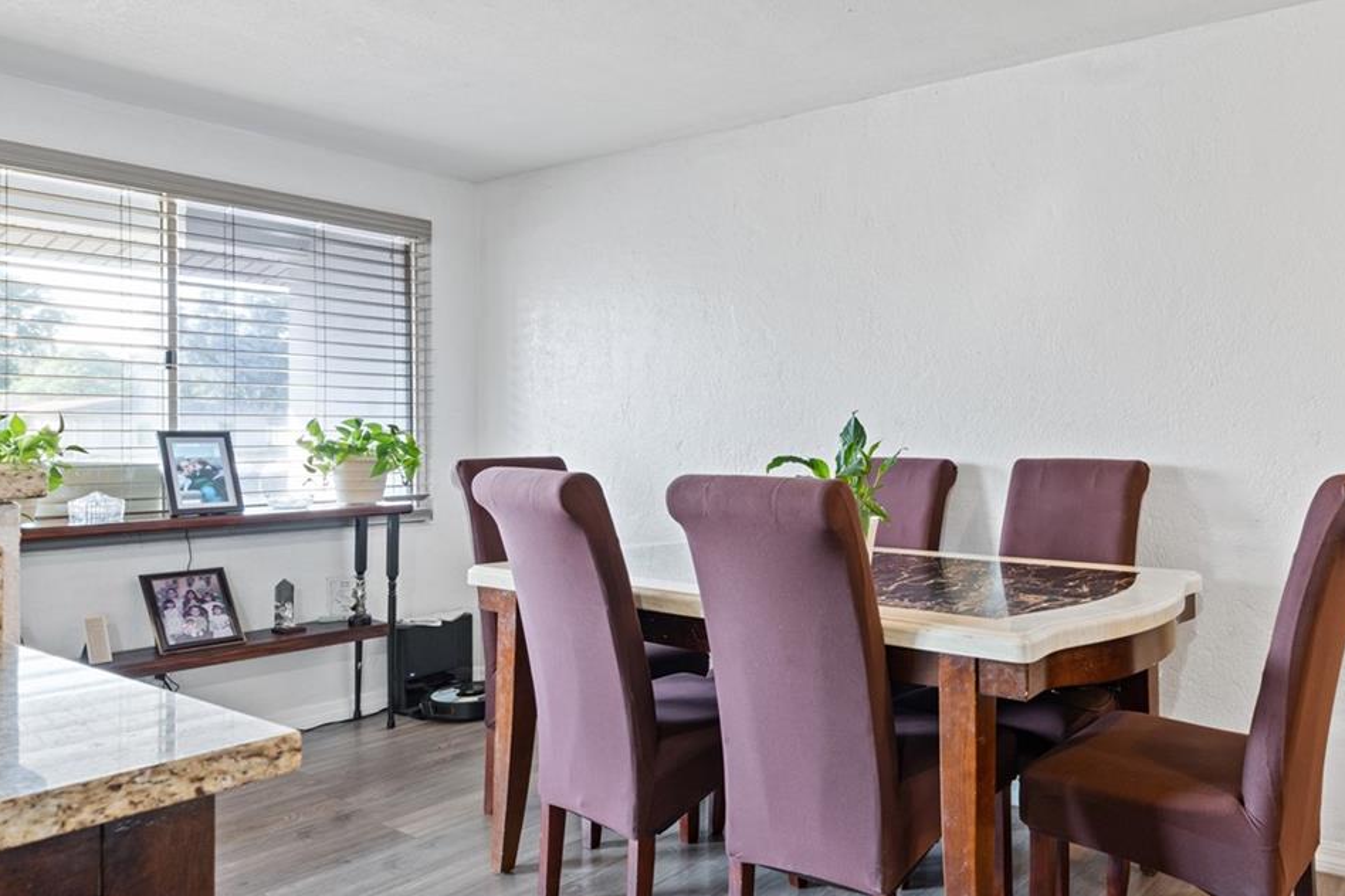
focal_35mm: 27
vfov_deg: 47.9
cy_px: 427
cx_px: 926
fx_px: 1009
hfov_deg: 65.1
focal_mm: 16
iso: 250
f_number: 9
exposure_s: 1
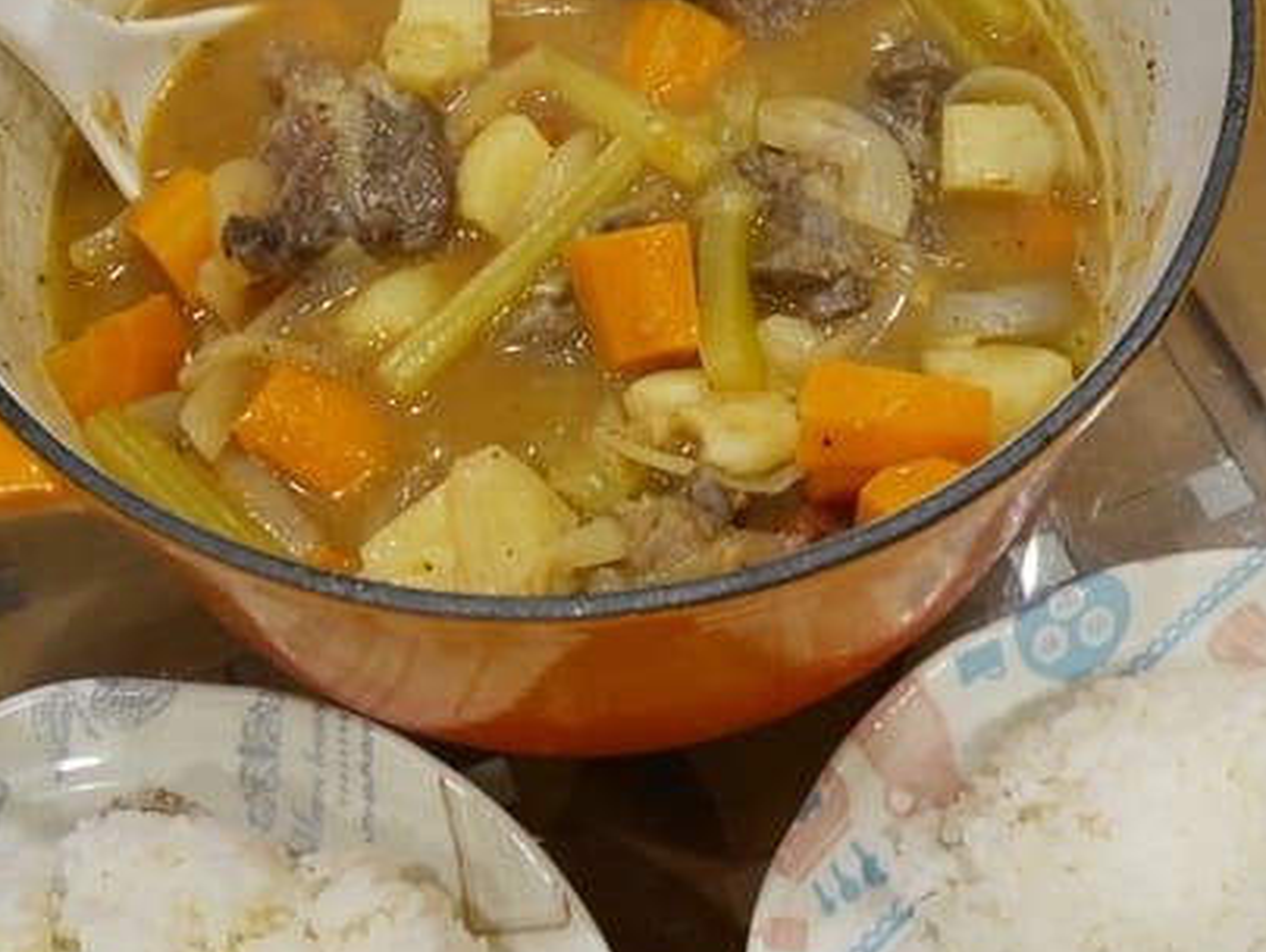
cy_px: 523
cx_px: 611
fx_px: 2051
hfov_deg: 34.3
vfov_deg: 26.1
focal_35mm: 56
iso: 1600
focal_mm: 17
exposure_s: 1/60
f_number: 4
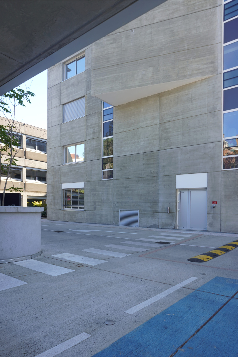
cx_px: 119
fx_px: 238
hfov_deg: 53.1
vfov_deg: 73.7
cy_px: 178
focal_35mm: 24
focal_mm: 16
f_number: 11
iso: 100
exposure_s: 1/30
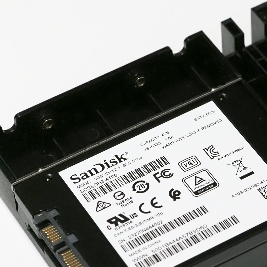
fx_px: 1815
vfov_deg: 8.4
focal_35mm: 208
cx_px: 195
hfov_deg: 8.4
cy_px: 163
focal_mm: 60
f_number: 5.6
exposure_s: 1/160
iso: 5000
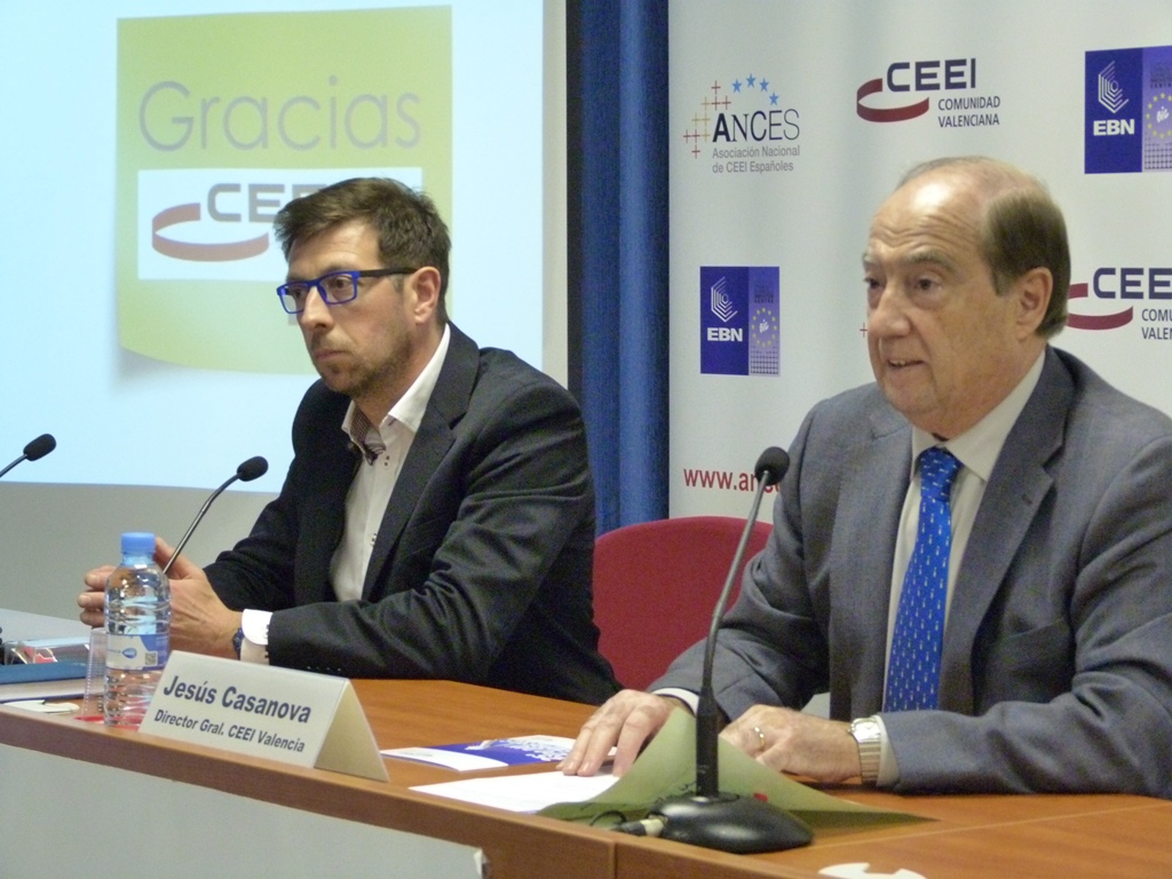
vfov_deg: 14.1
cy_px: 440
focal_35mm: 105
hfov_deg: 18.7
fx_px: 3555
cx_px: 586
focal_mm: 19
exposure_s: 1/20
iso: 800
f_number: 3.5
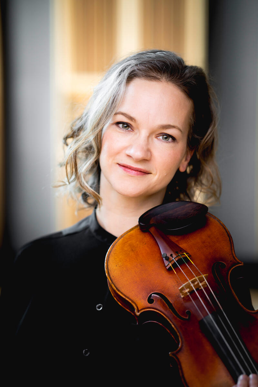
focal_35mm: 85
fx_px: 914
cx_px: 129
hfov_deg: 16.1
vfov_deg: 23.9
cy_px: 194
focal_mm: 85
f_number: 1.8
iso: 500
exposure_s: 1/100
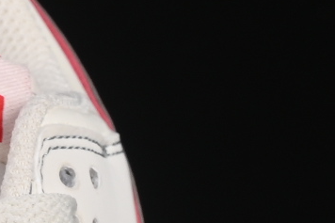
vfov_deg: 2.3
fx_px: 5460
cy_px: 681
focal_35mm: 587
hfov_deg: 3.5
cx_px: -397
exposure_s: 1/100
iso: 160
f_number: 8
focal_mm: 50
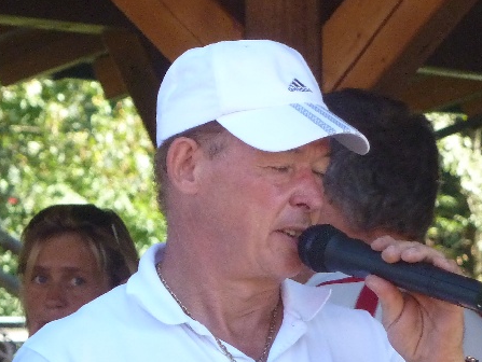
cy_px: 166
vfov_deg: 2.5
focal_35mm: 595
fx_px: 8292
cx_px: 178
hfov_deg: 3.3
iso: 320
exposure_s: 1/200
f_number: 4.7
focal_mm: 42.6
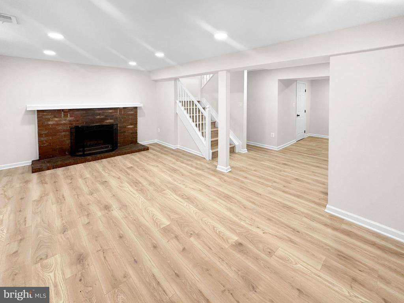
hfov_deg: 102.1
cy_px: 152
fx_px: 163
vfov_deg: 85.7
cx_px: 202
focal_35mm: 14
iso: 250
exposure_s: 1/60
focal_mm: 2.22
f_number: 2.2
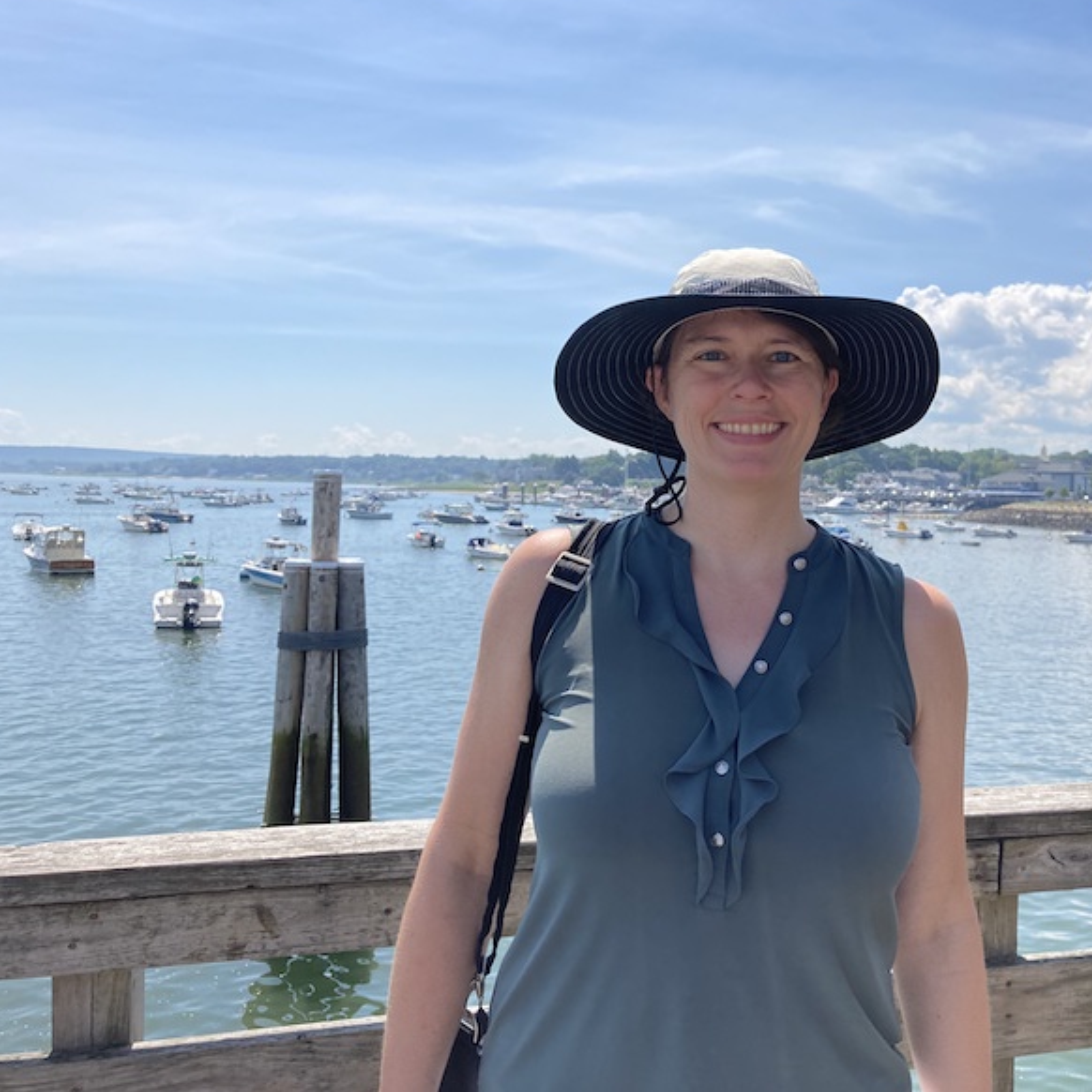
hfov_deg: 47.5
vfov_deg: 48.4
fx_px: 1213
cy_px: 535
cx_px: 743
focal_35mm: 34
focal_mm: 3.99
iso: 20
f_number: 1.8
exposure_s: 1/2114
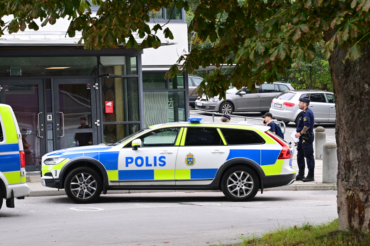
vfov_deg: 10.5
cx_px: 185
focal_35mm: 130
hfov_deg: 15.8
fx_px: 1336
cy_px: 123
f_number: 10
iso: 2000
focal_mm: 130
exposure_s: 1/400
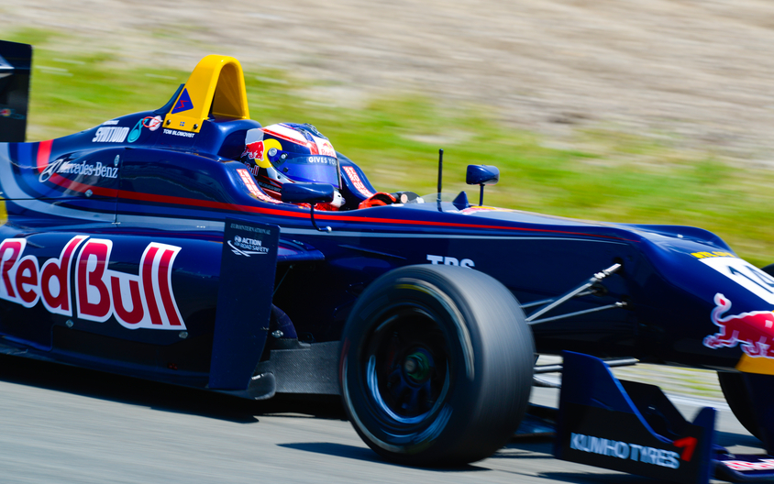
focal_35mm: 307
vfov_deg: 4.3
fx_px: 6478
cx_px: 388
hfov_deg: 6.8
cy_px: 229
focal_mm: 300
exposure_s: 1/200
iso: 100
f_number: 11
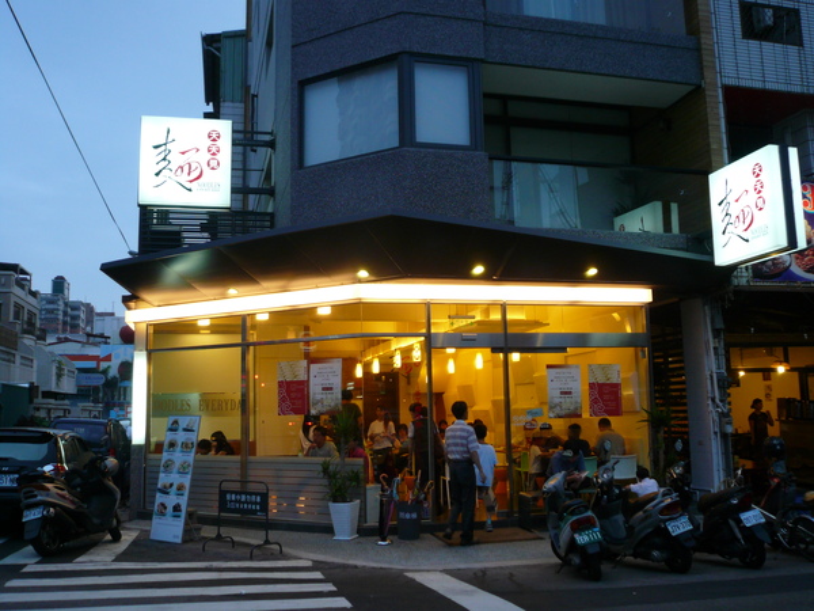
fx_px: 800
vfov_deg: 41.8
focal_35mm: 34
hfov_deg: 54.0
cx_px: 407
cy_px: 306
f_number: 3
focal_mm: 5.4
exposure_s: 1/25
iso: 100
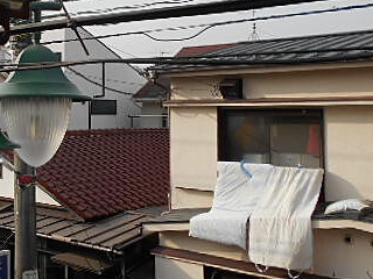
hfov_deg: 34.5
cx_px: 30
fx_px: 560
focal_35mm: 52
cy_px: 90
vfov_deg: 27.8
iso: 80
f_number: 3.2
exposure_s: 1/800
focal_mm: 4.6
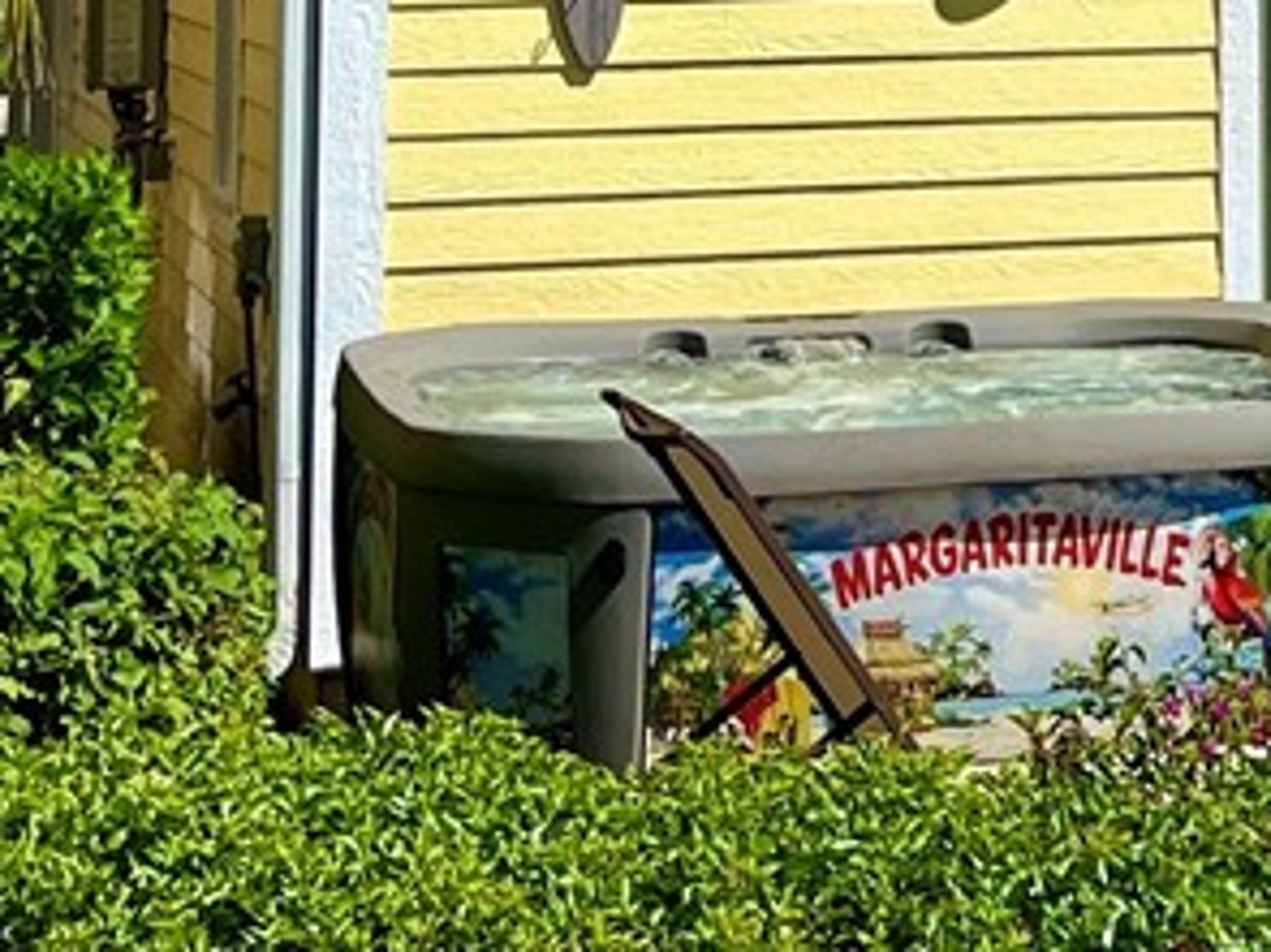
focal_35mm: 141
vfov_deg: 10.0
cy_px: -650
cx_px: 1327
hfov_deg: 13.8
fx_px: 5175
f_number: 1.5
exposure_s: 1/8000
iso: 50
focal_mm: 5.7
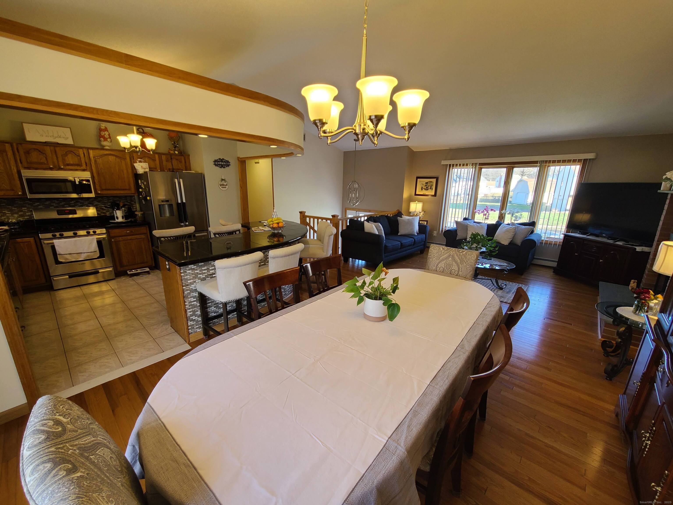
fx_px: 253
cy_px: 252
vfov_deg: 89.9
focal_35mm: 13
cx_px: 336
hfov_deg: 106.2
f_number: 2.2
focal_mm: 2.2
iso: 125
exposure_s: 1/60
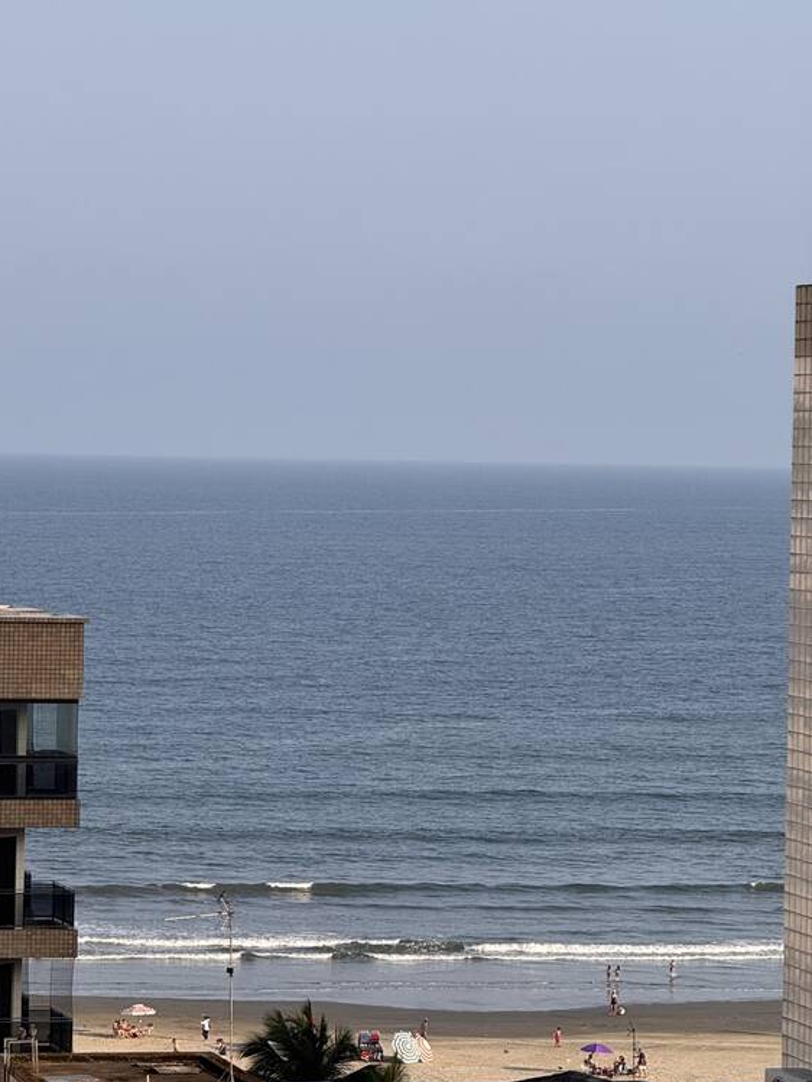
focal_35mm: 173
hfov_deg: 8.6
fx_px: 5409
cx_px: 230
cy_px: 503
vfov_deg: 11.4
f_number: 2.8
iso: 50
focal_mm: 15.66
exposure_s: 1/990
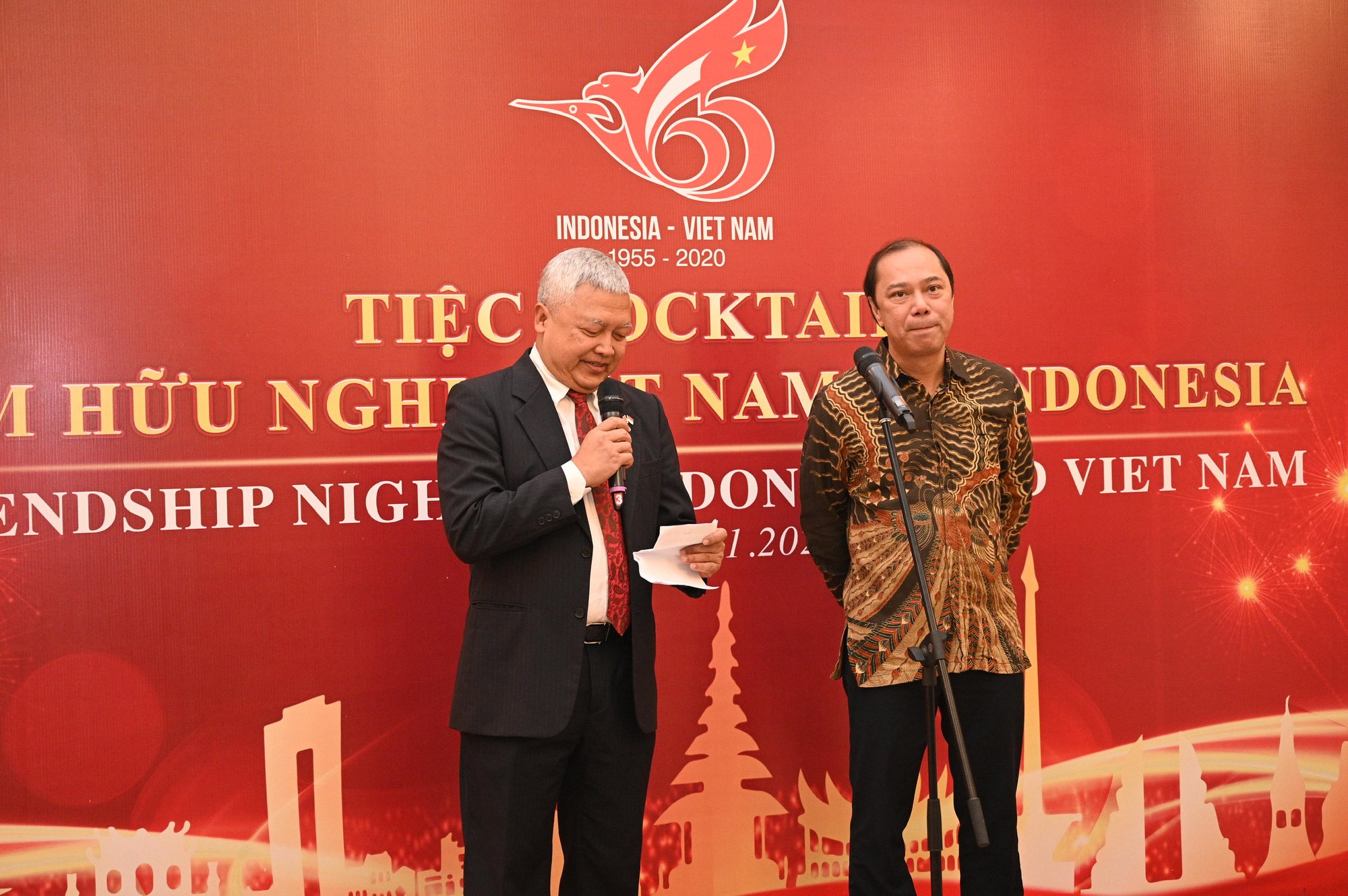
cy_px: 448
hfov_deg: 39.6
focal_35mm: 50
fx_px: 1871
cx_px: 674
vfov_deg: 26.9
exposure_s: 1/125
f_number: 4
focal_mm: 50
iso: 3200
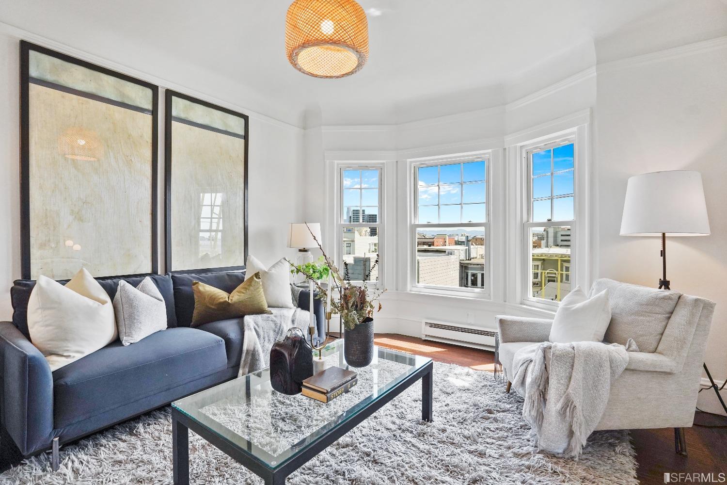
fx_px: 323
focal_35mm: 16
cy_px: 242
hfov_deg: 96.7
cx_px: 364
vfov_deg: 73.7
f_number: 5.6
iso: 1250
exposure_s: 1/400
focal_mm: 16
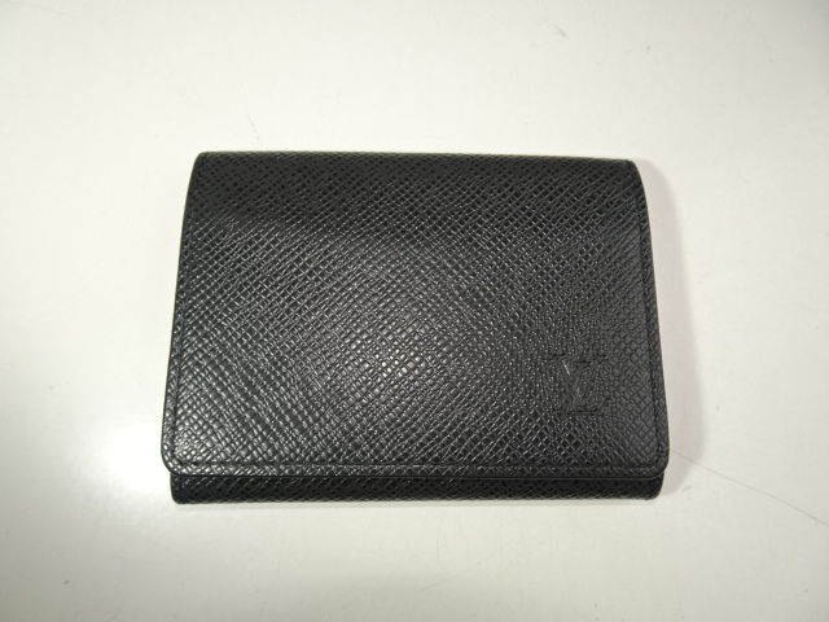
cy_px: 311
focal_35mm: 24
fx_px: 575
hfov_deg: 71.6
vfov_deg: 56.8
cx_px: 414
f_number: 3.5
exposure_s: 1/80
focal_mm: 4.1
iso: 80
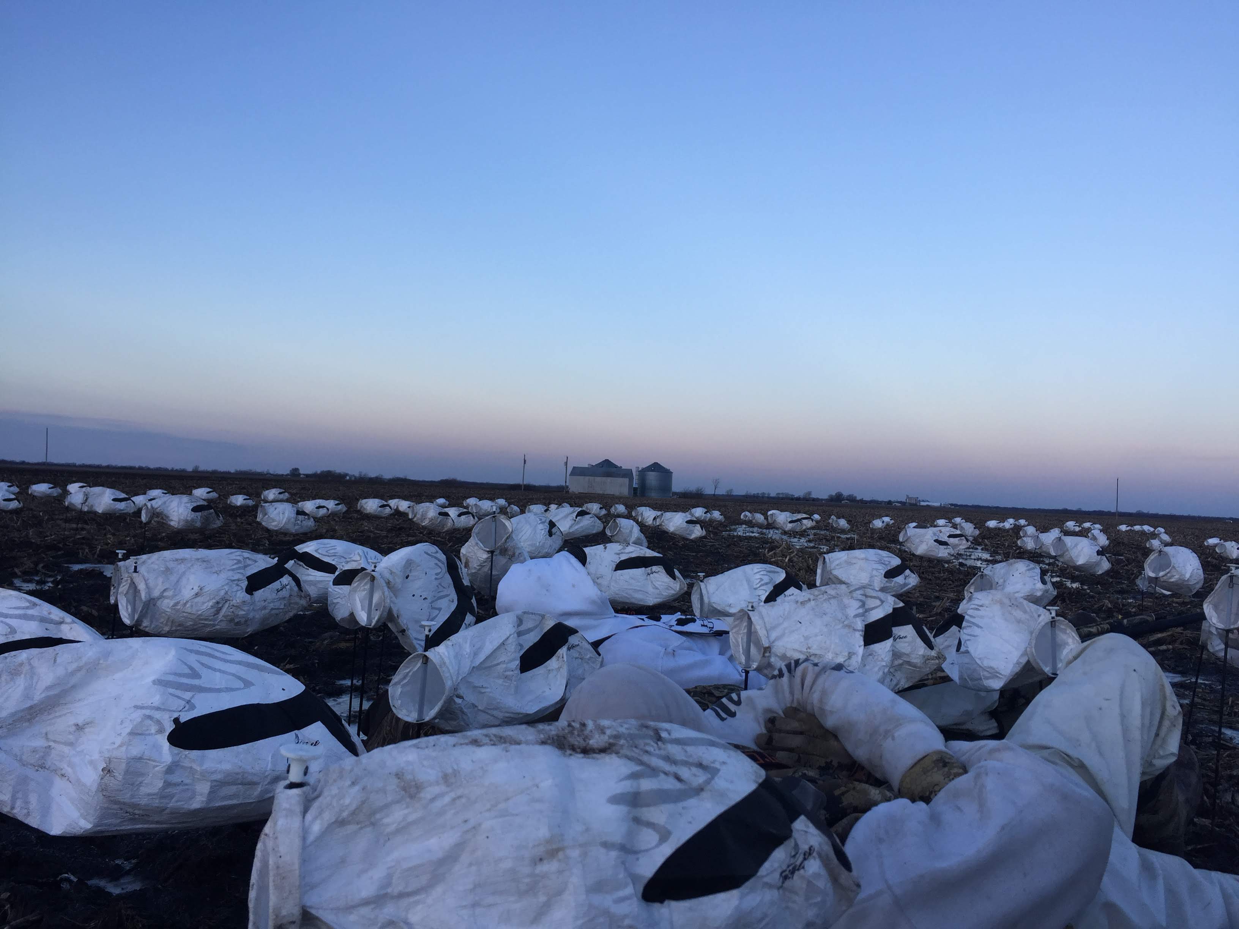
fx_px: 1038
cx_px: 620
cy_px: 464
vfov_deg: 48.2
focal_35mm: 29
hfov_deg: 61.7
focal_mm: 4.15
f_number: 2.2
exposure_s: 1/121
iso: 32
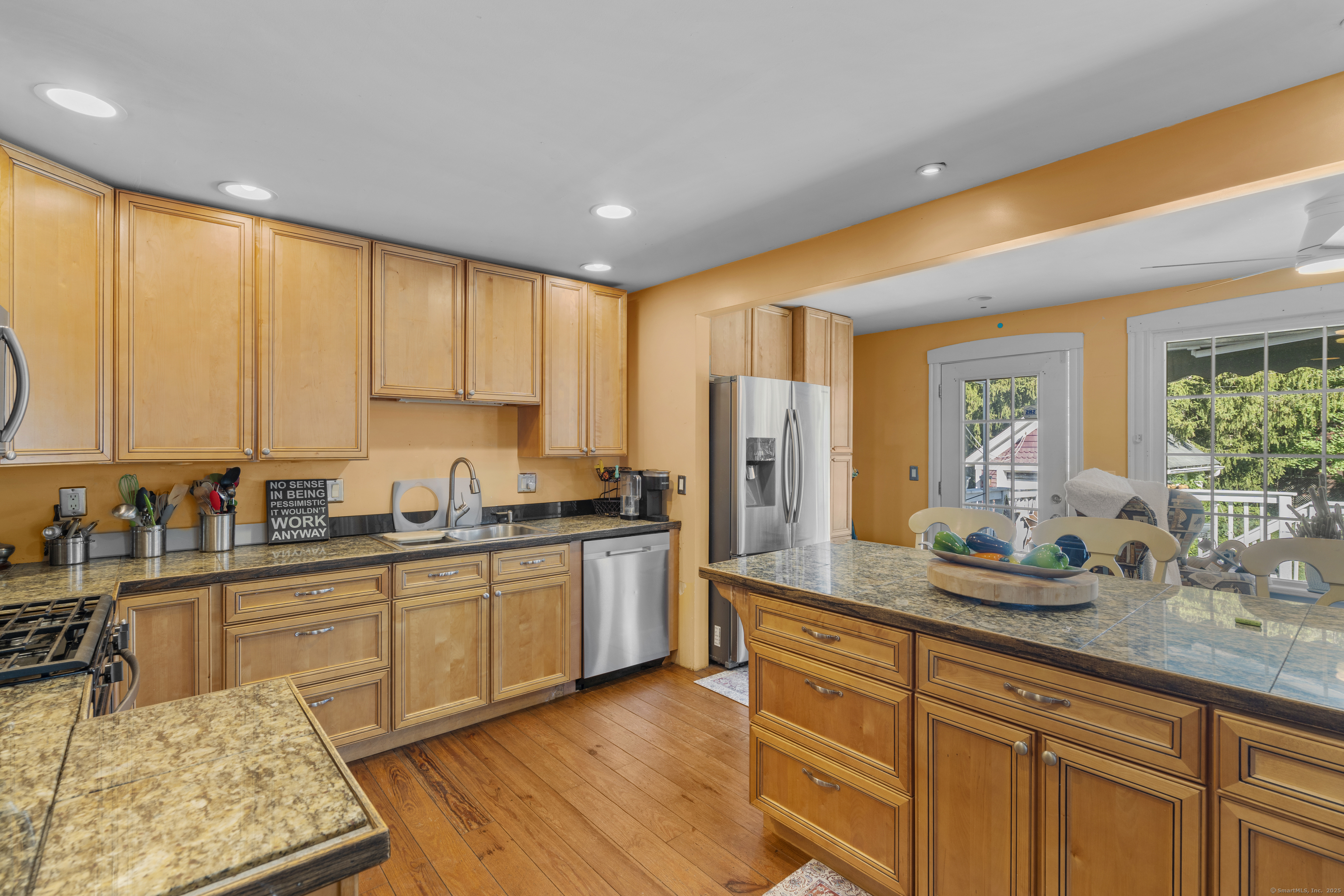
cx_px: 672
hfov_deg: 96.7
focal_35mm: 16
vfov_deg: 73.7
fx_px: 597
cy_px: 448
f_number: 9
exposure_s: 1.6
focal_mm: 16
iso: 200
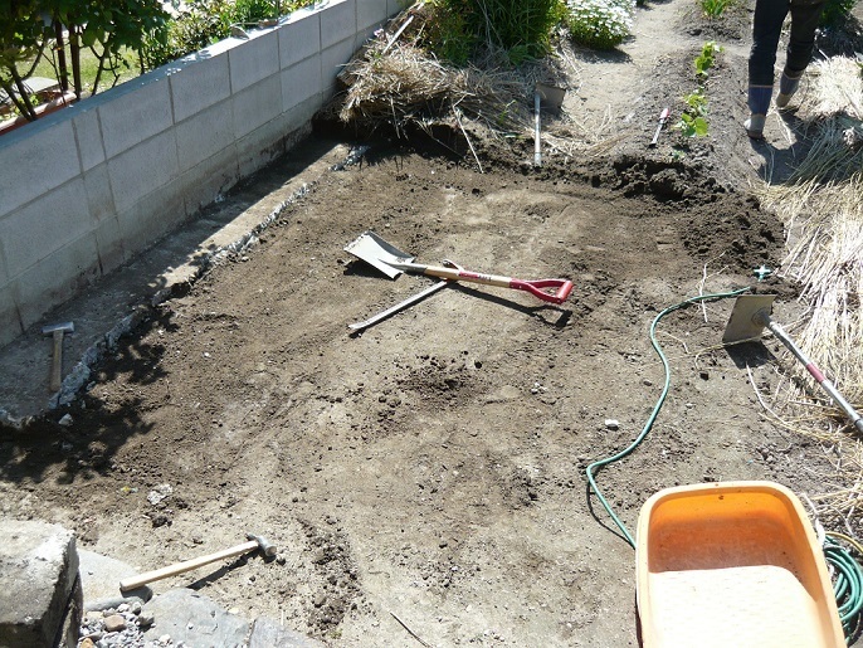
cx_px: 432
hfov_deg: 55.3
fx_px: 823
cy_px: 324
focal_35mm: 33
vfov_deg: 43.0
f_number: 2.8
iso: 100
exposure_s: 1/640
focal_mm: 5.5
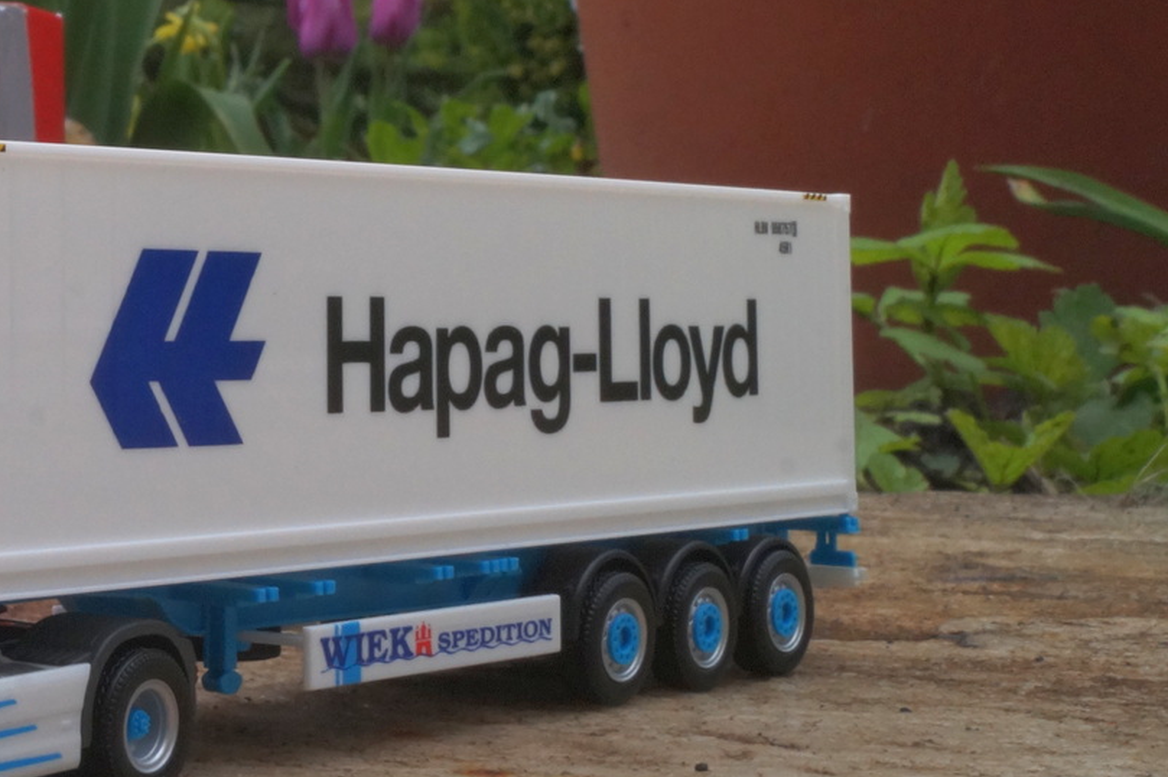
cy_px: 147
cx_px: -251
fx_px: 2885
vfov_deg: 15.2
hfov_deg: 21.2
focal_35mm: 89
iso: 500
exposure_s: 1/60
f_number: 22
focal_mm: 24
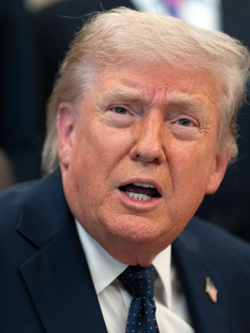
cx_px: 80
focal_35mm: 223
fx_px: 2147
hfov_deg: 6.7
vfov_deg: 8.9
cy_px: 166
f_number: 2.8
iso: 5000
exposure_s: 1/500
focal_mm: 154
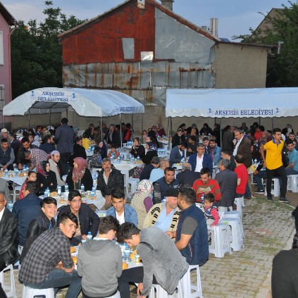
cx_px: 147
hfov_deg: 31.6
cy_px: 149
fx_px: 526
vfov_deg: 31.6
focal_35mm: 54
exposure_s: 1/60
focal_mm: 28
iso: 400
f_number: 5.6
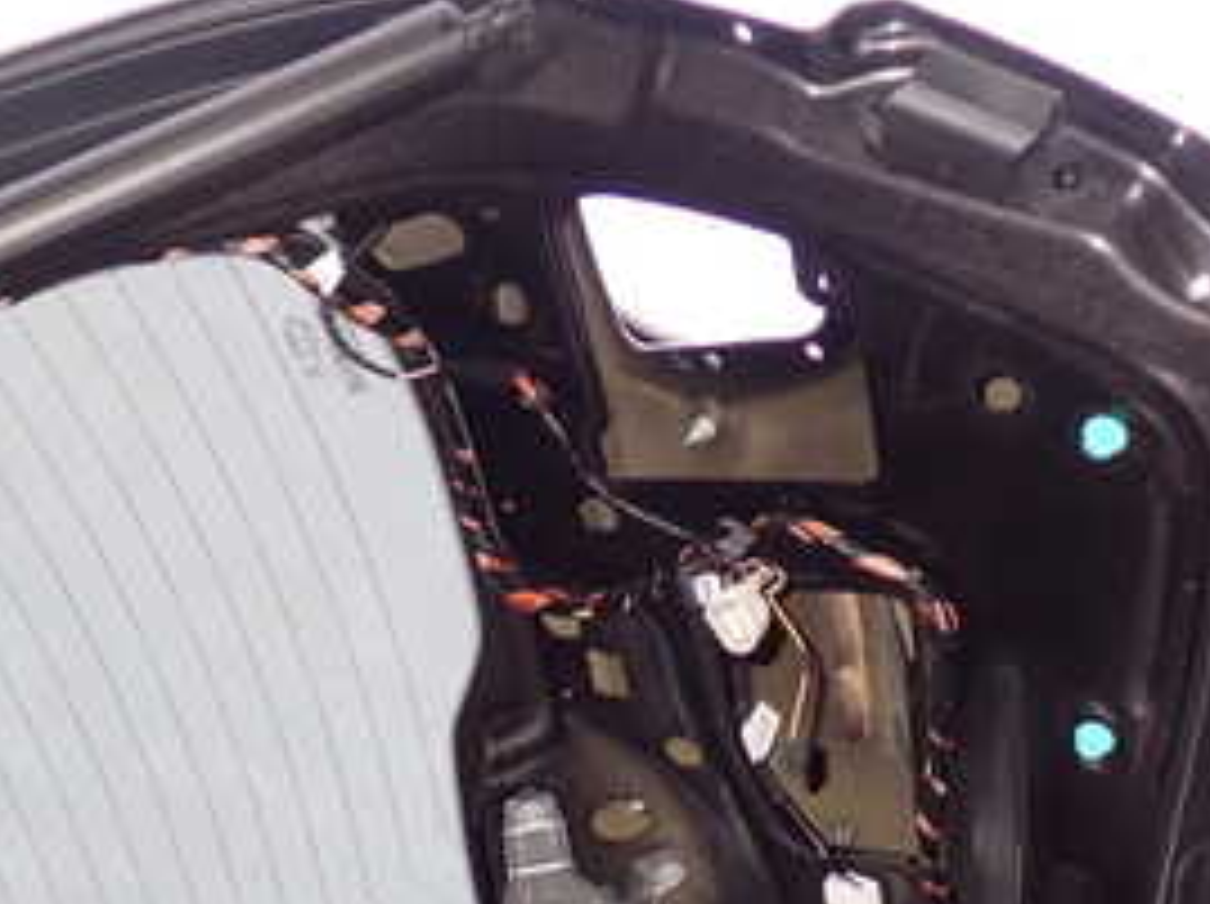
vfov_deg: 21.5
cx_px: 373
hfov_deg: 28.8
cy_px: 778
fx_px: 2339
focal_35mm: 67
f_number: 2.3
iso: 100
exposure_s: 1/60
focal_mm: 5.4
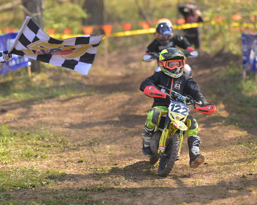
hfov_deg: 12.6
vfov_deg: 10.1
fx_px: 1164
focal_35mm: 153
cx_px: 144
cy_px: 103
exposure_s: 1/1250
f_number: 2
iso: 200
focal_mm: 135
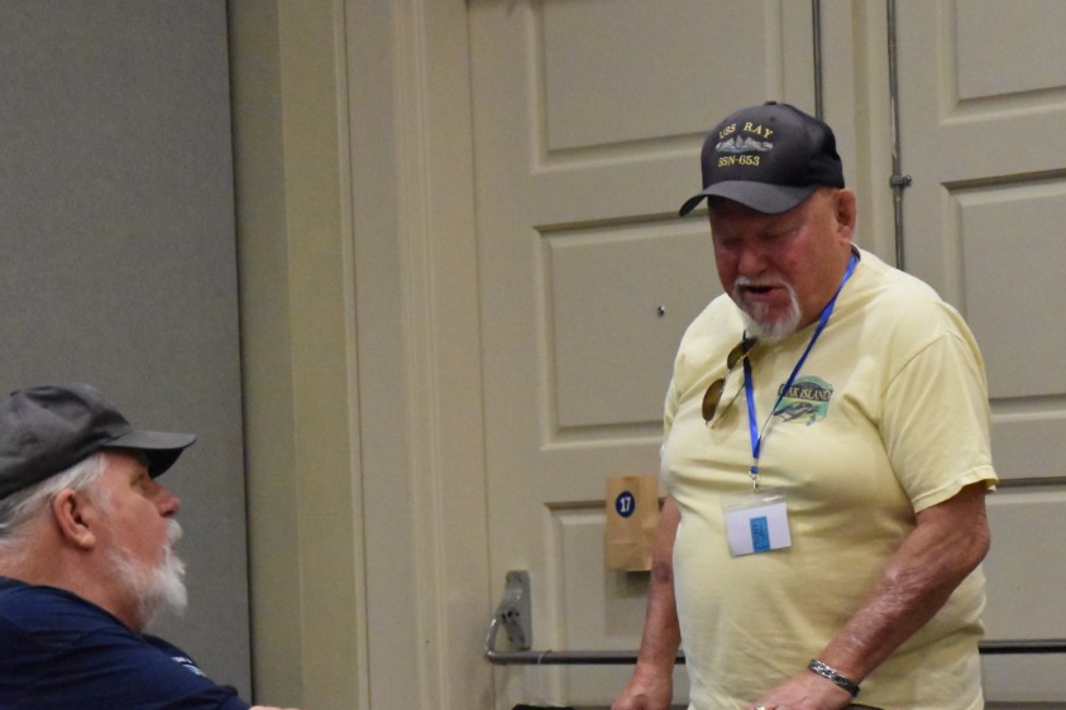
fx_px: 4550
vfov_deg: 8.9
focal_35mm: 154
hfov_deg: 13.4
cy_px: 371
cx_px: 438
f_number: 5.3
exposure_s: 1/125
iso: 10000
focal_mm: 75
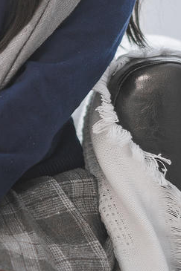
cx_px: -65
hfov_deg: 6.0
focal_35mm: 226
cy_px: -38
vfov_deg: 9.0
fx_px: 1706
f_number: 1.8
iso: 320
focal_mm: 55
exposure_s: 1/60
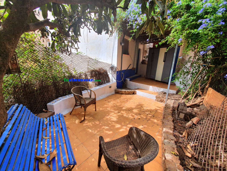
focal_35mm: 13
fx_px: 85
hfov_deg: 106.2
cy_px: 86
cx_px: 114
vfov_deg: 89.9
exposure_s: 1/364
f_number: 2.2
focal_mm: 1.8
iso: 50
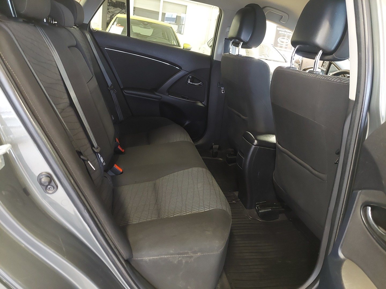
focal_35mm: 25
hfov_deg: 69.4
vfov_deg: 54.9
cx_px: 193
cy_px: 144
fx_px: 279
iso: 800
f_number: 1.8
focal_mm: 5.23
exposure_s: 1/14.3
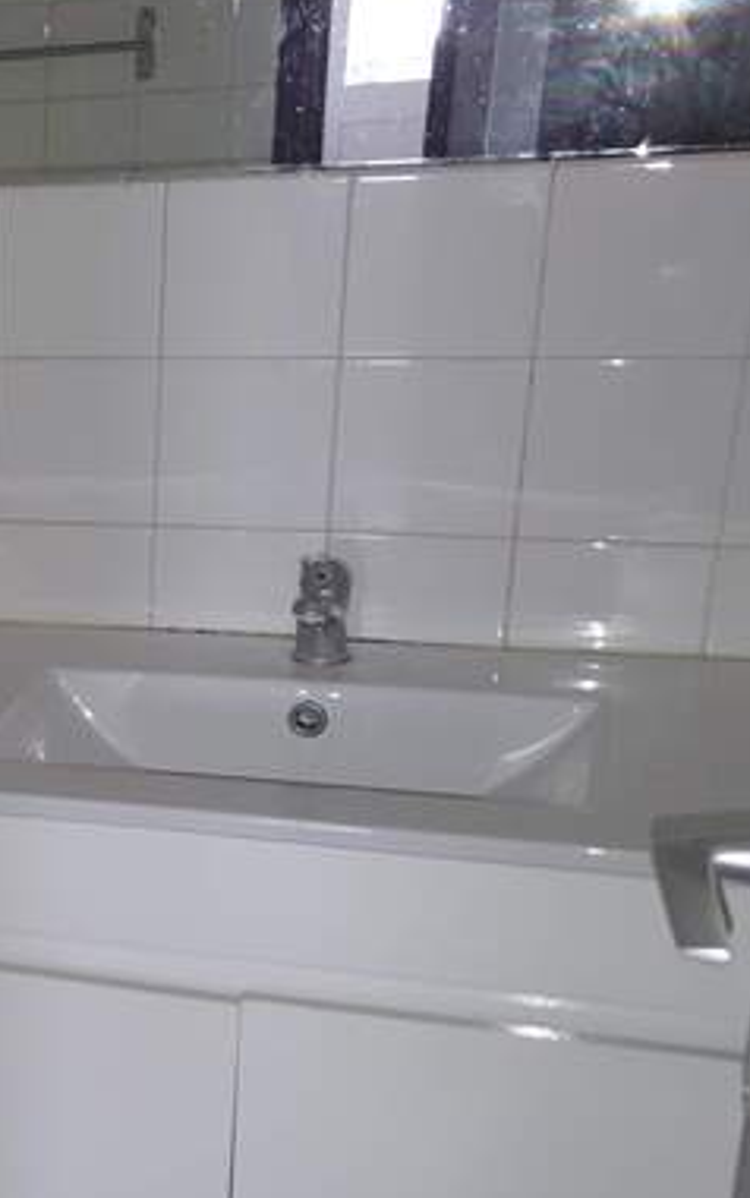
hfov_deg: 19.9
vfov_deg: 34.8
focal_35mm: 58
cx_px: -309
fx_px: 1894
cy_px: 801
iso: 80
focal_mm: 4.32
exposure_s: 1/44
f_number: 1.5
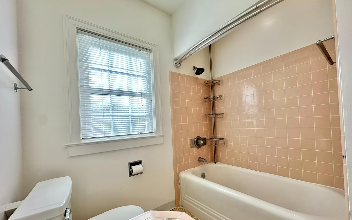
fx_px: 144
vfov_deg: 74.5
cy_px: 124
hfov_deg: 101.5
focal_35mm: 15
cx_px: 176
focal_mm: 2.22
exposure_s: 1/120
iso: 80
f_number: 2.2
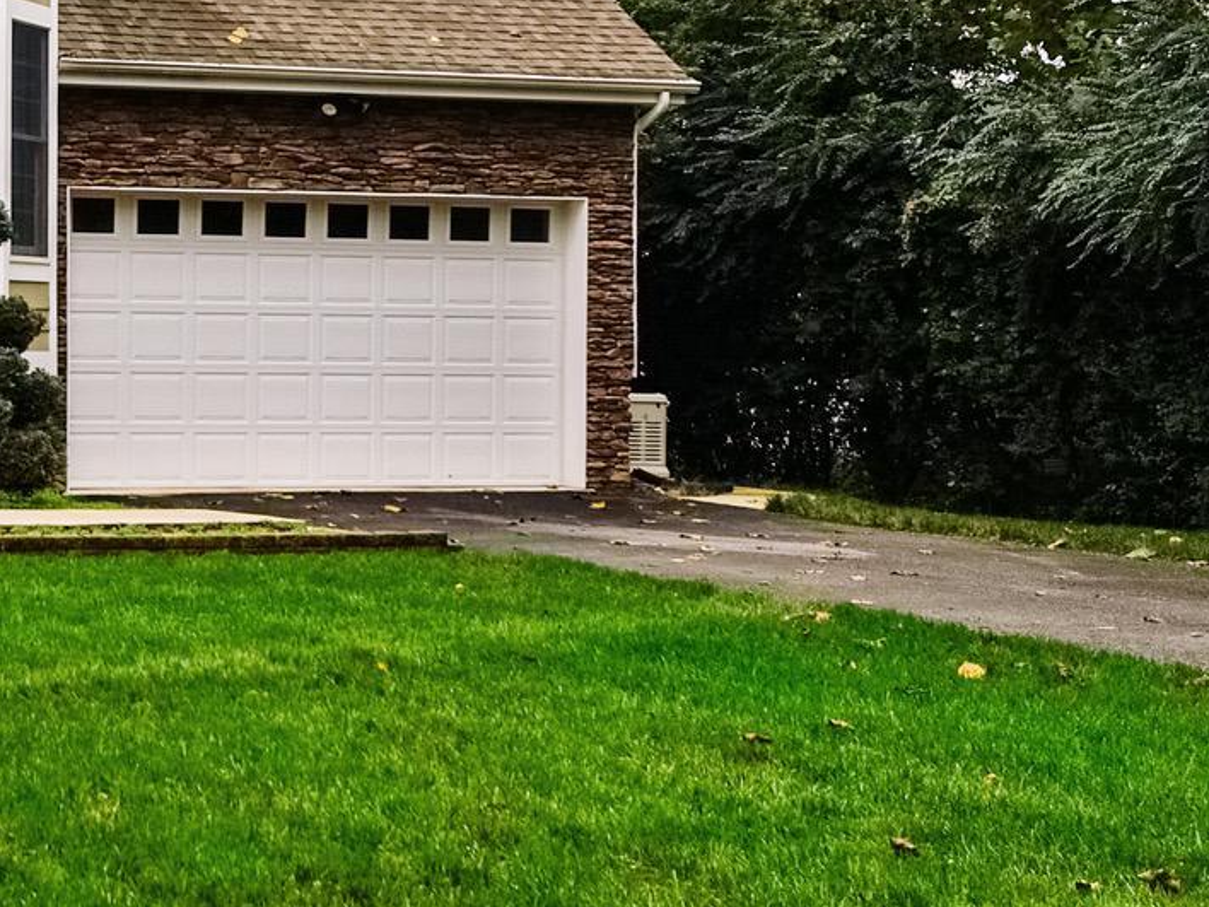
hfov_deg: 20.2
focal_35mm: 89
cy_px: -27
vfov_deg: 16.2
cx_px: -343
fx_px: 3108
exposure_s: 1/250
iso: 100
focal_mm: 32
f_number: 8
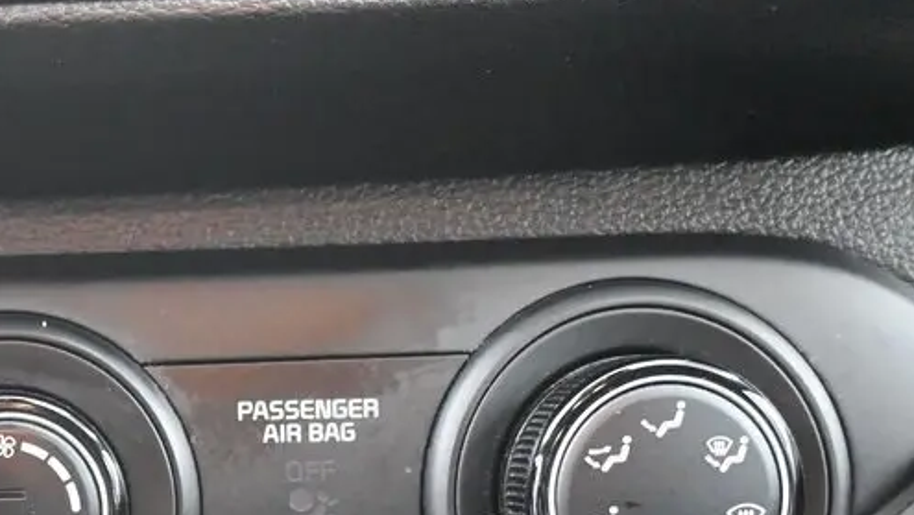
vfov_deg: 15.2
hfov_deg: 26.1
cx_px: 50
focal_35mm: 78
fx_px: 1891
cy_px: 549
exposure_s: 1/60
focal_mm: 24
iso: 8000
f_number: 4.2
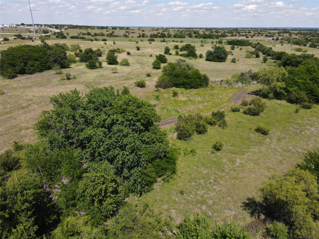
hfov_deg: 71.6
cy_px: 120
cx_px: 160
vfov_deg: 56.8
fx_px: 221
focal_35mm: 24
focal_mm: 4.5
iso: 110
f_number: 2.8
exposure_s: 1/640
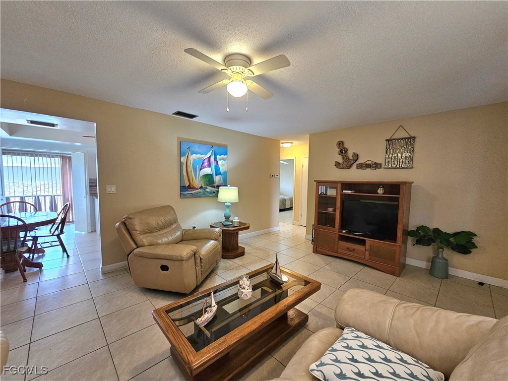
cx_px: 254
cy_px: 190
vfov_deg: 89.9
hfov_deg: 106.2
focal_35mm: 13
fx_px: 191
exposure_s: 1/60.2
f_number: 2.2
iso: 250
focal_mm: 2.2
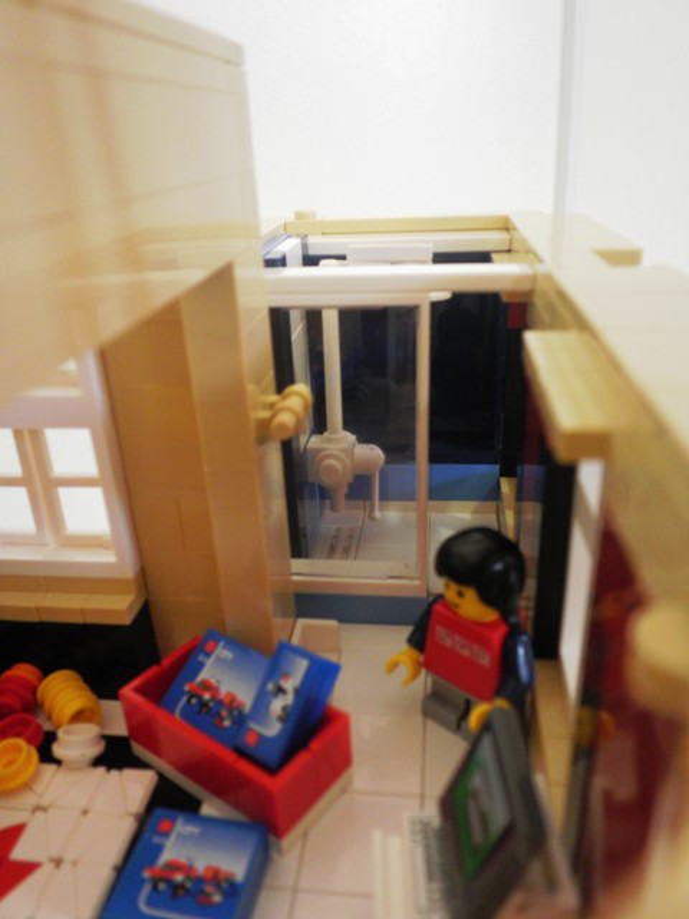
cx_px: 344
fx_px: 690
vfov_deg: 67.3
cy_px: 460
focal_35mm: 26
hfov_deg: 53.1
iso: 160
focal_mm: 4.7
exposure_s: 1/15
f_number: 2.8
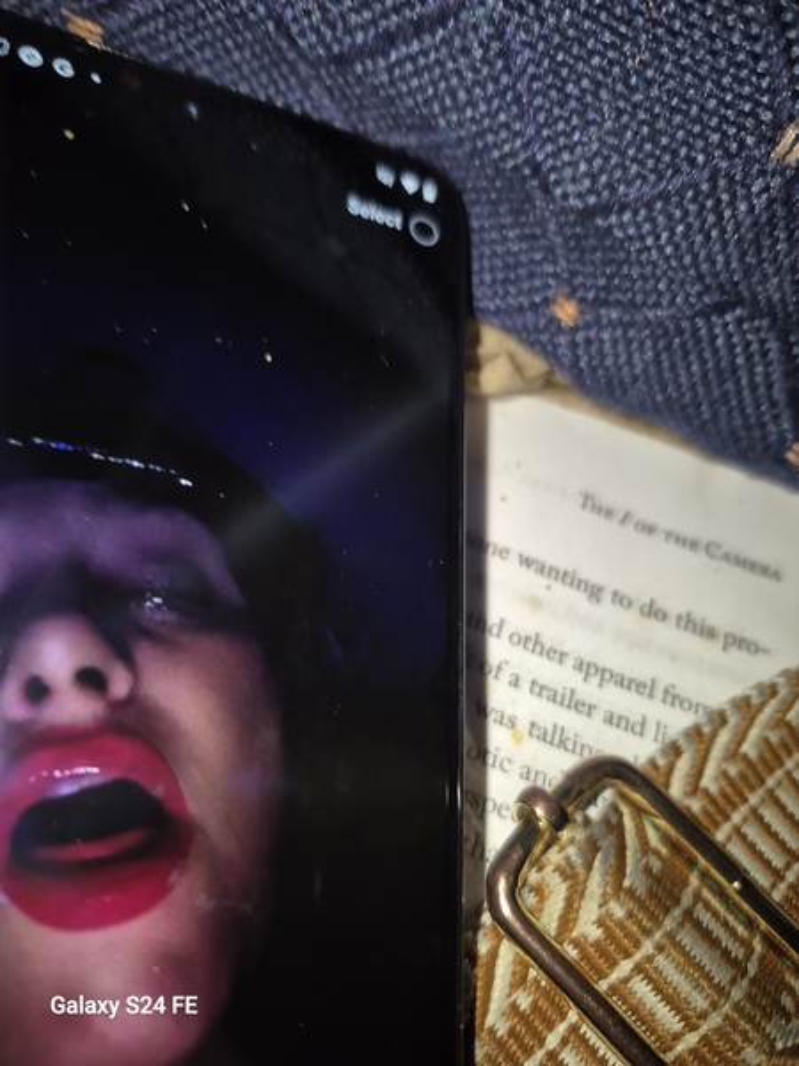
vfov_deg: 73.9
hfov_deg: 58.9
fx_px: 708
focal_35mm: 23
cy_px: 533
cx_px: 400
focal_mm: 5.4
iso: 100
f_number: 1.8
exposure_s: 1/49
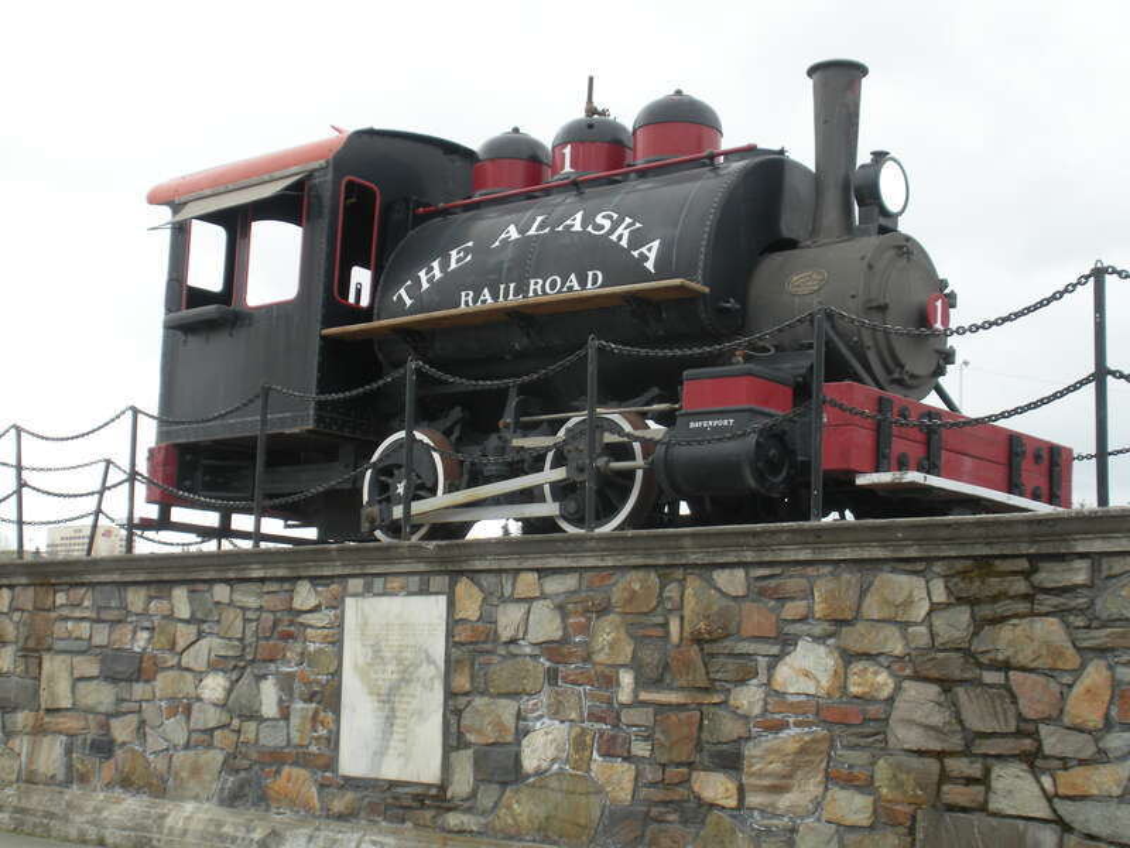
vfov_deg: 29.1
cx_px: 565
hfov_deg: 38.2
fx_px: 1632
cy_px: 424
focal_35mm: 50
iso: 64
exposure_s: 1/170
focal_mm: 9.1
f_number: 4.4
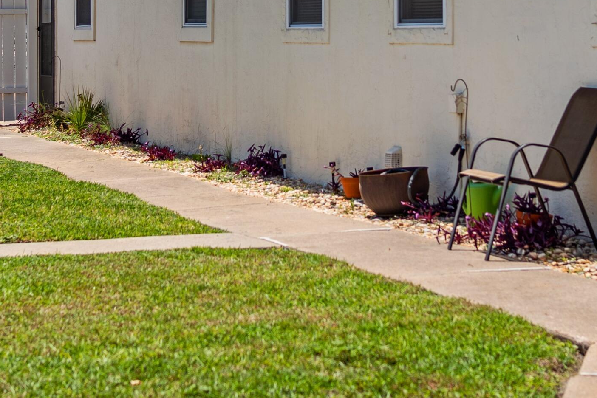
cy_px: 11
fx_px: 1841
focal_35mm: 111
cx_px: 248
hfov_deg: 18.4
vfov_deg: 12.2
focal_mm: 35
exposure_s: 1/1000
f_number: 3.2
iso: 50
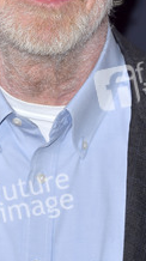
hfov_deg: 3.3
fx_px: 2529
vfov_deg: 5.9
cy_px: 23
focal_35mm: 366
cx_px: 47
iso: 320
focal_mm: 190
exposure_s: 1/250
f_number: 7.1
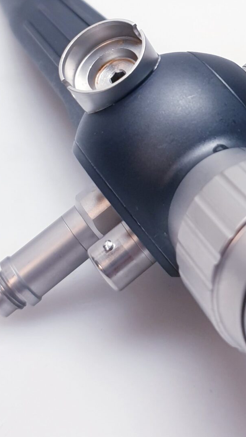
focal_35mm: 67
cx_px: 208
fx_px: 777
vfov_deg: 30.5
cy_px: 77
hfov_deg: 17.8
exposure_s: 1/100
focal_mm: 4.3
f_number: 2.4
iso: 64
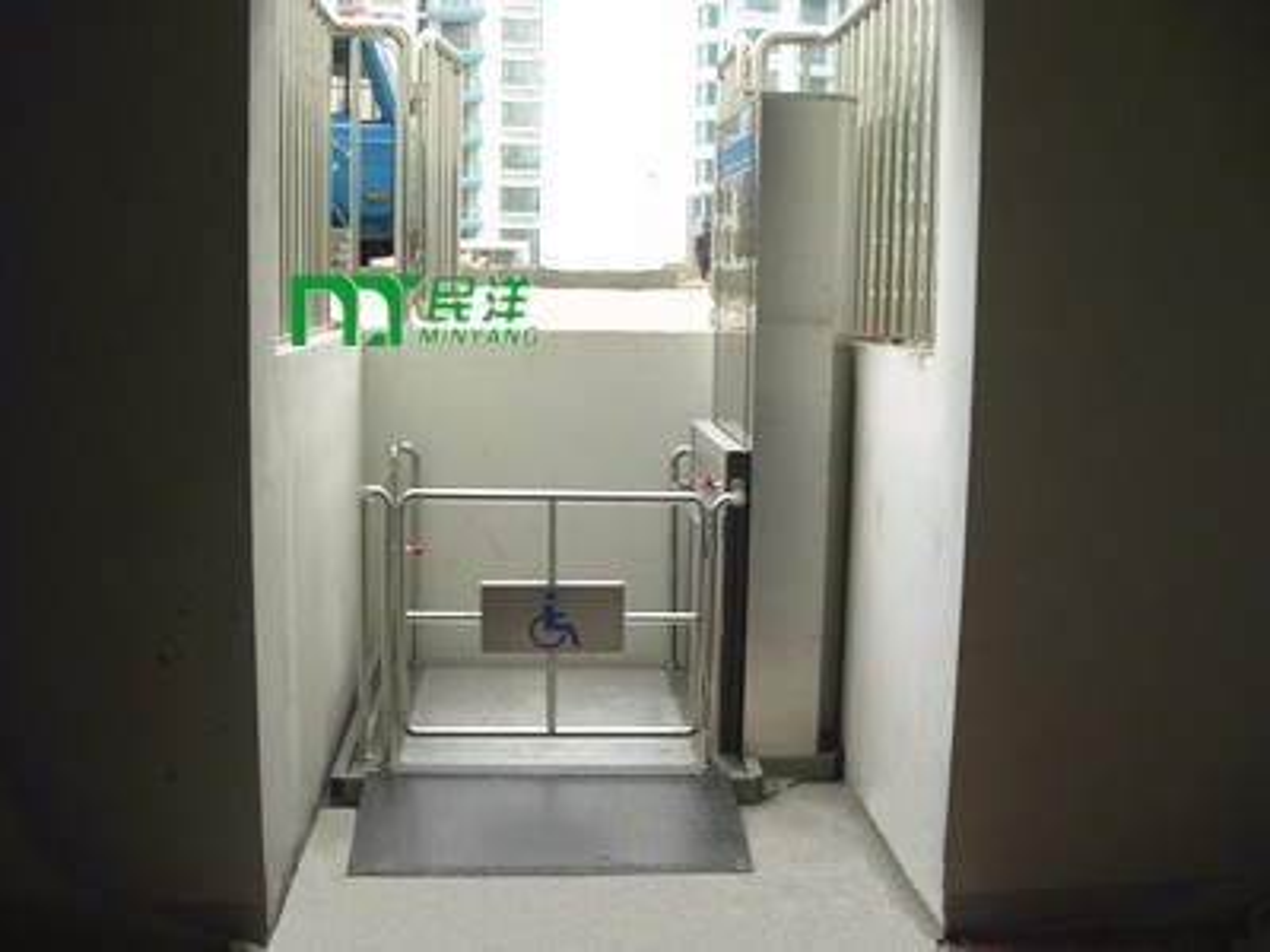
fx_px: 1394
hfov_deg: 49.0
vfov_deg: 37.7
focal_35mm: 38
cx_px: 635
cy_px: 476
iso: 79
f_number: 2.8
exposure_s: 1/53.8
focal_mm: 7.8
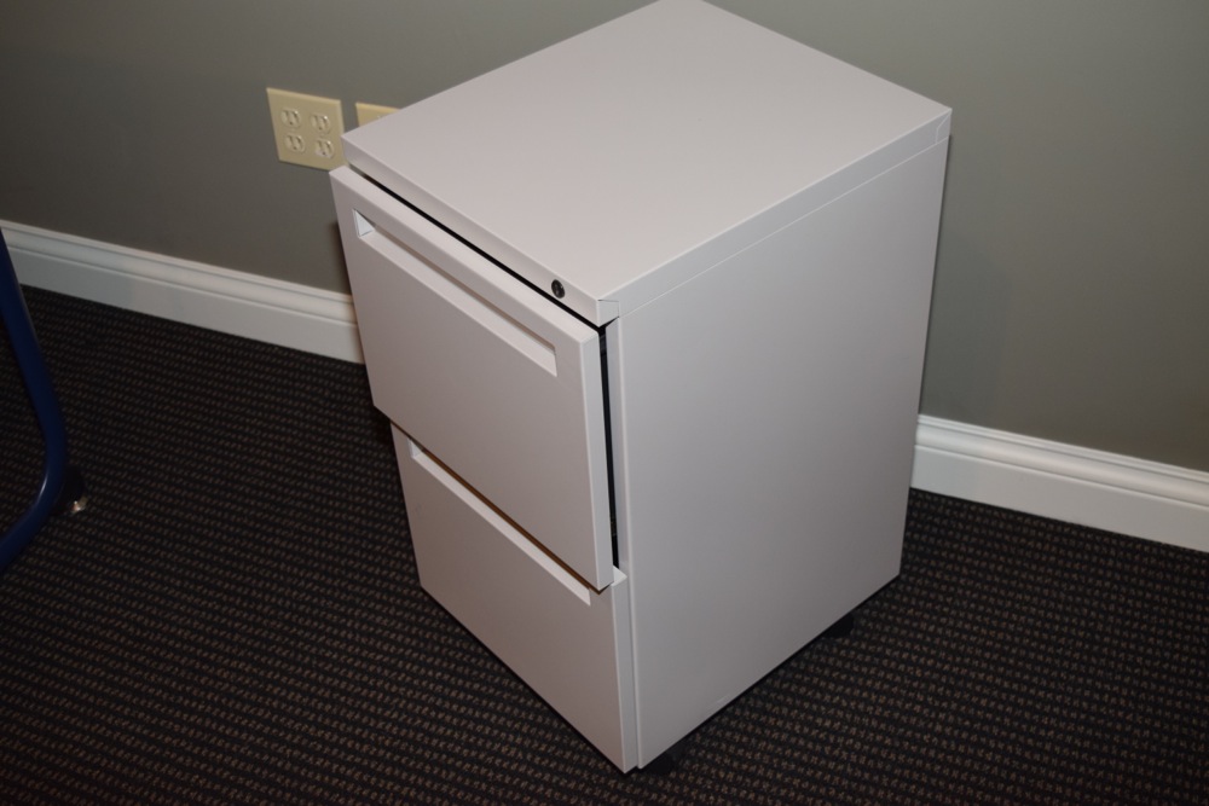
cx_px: 604
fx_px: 1511
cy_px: 403
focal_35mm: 45
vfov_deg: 29.9
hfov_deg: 43.6
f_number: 4.2
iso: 720
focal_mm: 30
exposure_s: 1/60
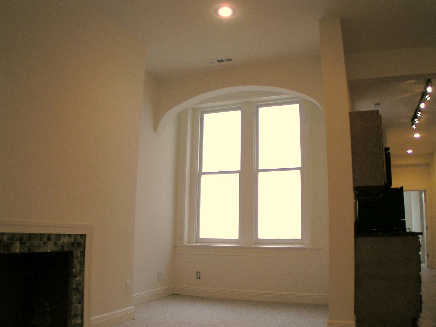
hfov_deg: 49.0
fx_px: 479
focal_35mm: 38
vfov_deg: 37.7
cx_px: 218
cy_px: 164
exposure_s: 1/40
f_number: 2.8
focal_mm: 5.8
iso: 50
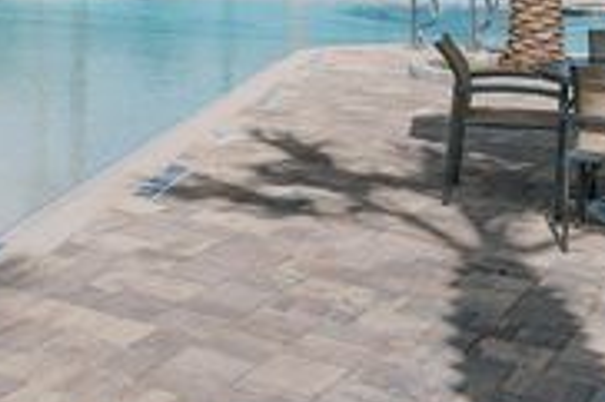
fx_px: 1108
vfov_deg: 19.5
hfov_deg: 27.2
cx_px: -110
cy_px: -65
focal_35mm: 66
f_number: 6.3
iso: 250
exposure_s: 1/2000
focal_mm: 24
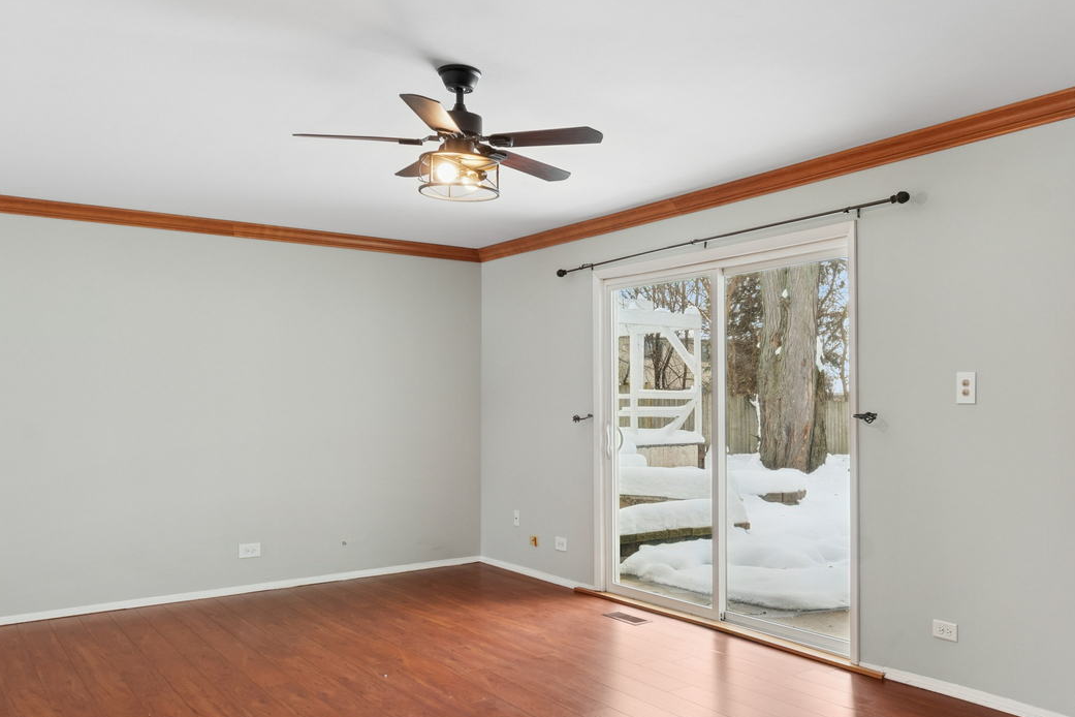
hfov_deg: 65.0
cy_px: 423
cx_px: 630
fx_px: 836
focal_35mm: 28
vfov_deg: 46.2
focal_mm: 12
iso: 320
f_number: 8
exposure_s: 1/15
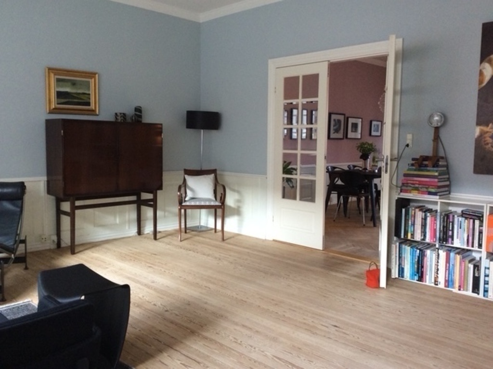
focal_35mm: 32
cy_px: 184
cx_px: 246
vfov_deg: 44.1
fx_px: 455
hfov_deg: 56.9
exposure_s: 1/25
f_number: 2.4
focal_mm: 3.3
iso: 100
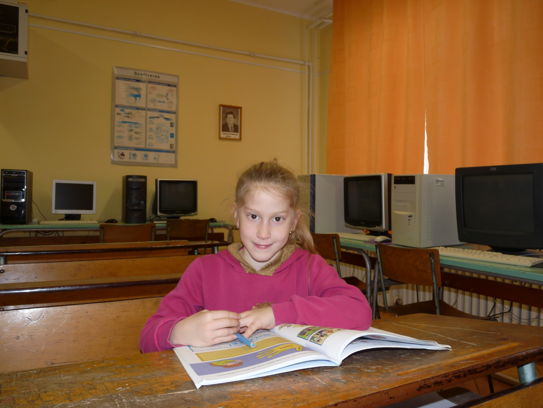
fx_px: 424
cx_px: 272
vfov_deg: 51.4
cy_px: 204
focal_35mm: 27
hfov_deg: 65.3
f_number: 2.8
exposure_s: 1/30
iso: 100
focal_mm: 4.8
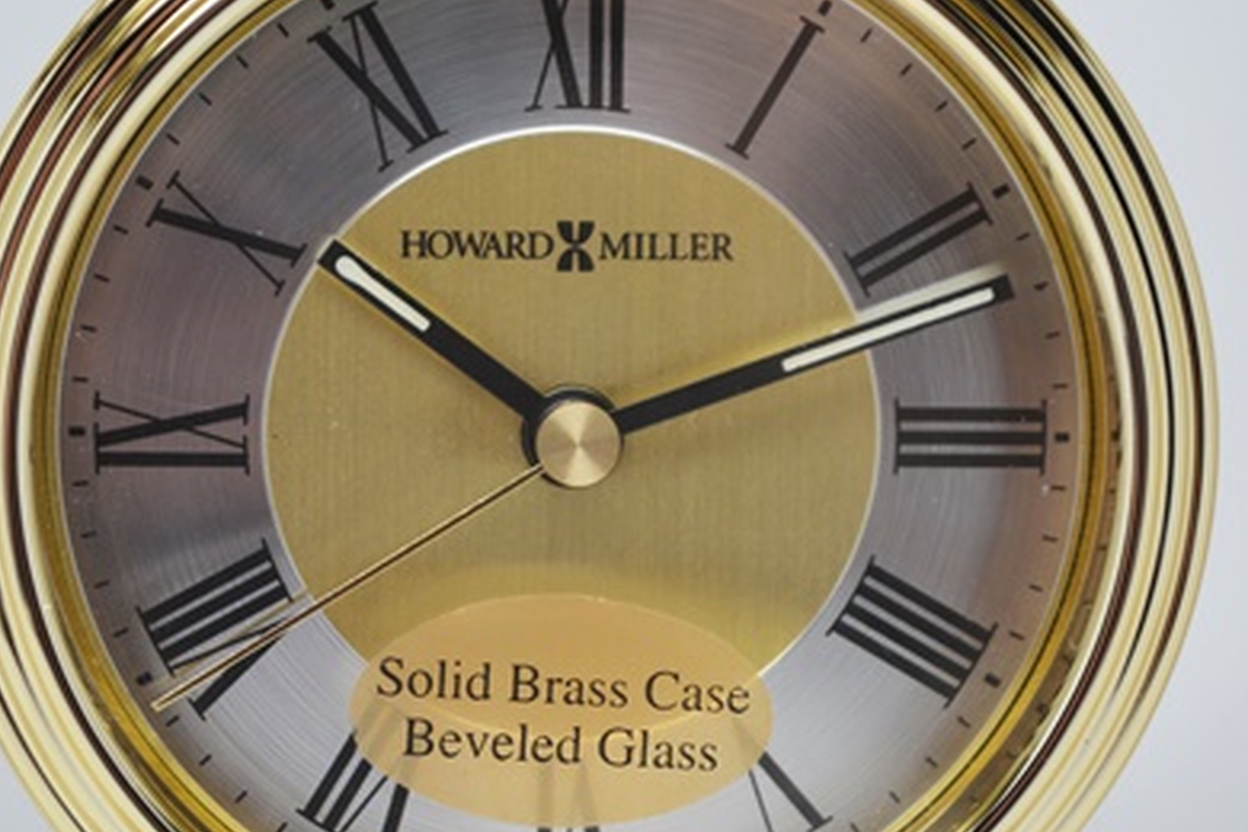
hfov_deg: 16.2
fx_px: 4394
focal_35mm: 127
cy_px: 400
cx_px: 560
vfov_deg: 10.8
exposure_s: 1/60
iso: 720
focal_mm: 55
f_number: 5.6
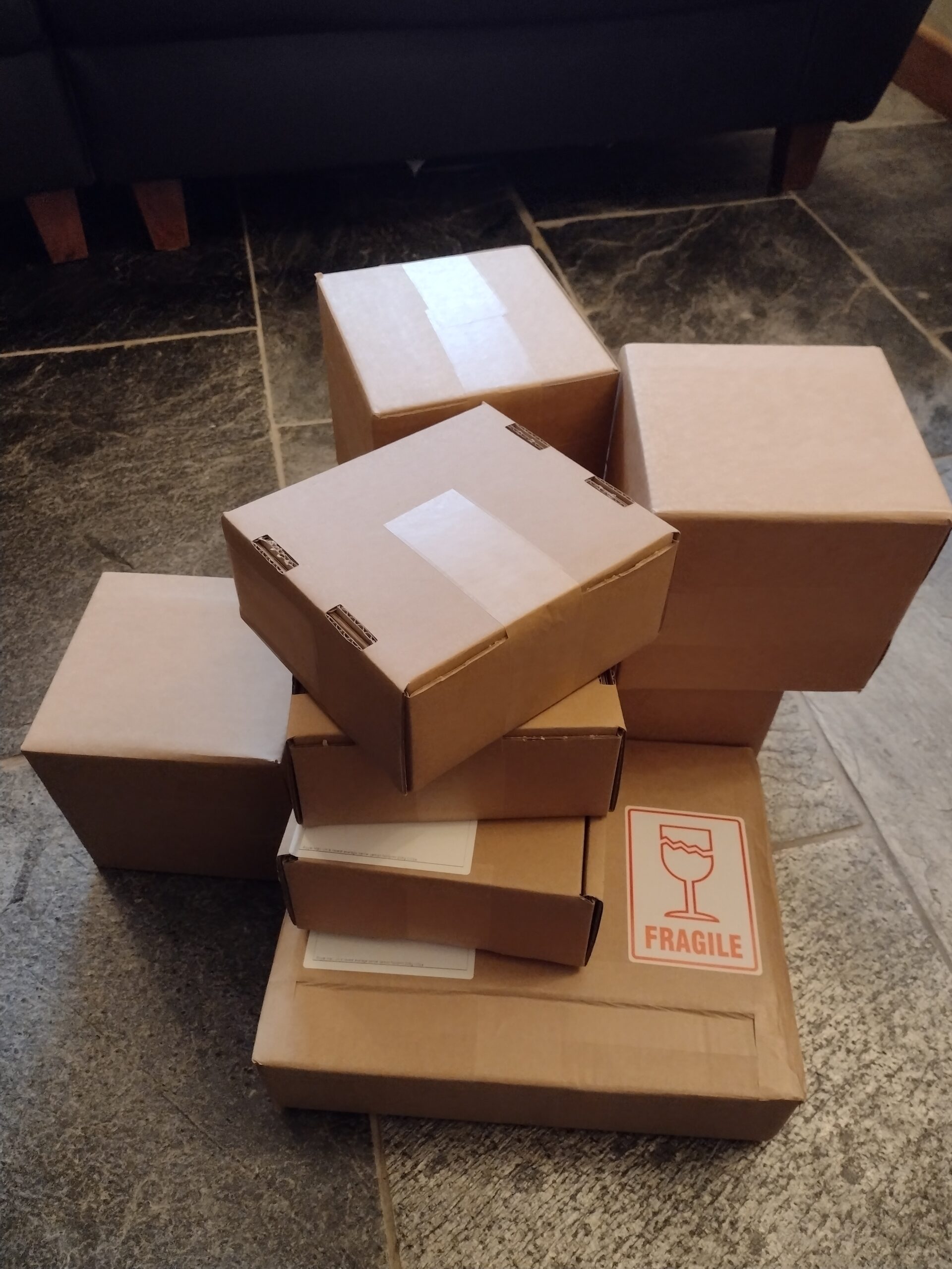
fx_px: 990
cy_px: 634
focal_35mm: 27
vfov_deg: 65.3
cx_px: 476
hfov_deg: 51.4
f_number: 1.7
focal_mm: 4.71
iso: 541
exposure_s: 1/50
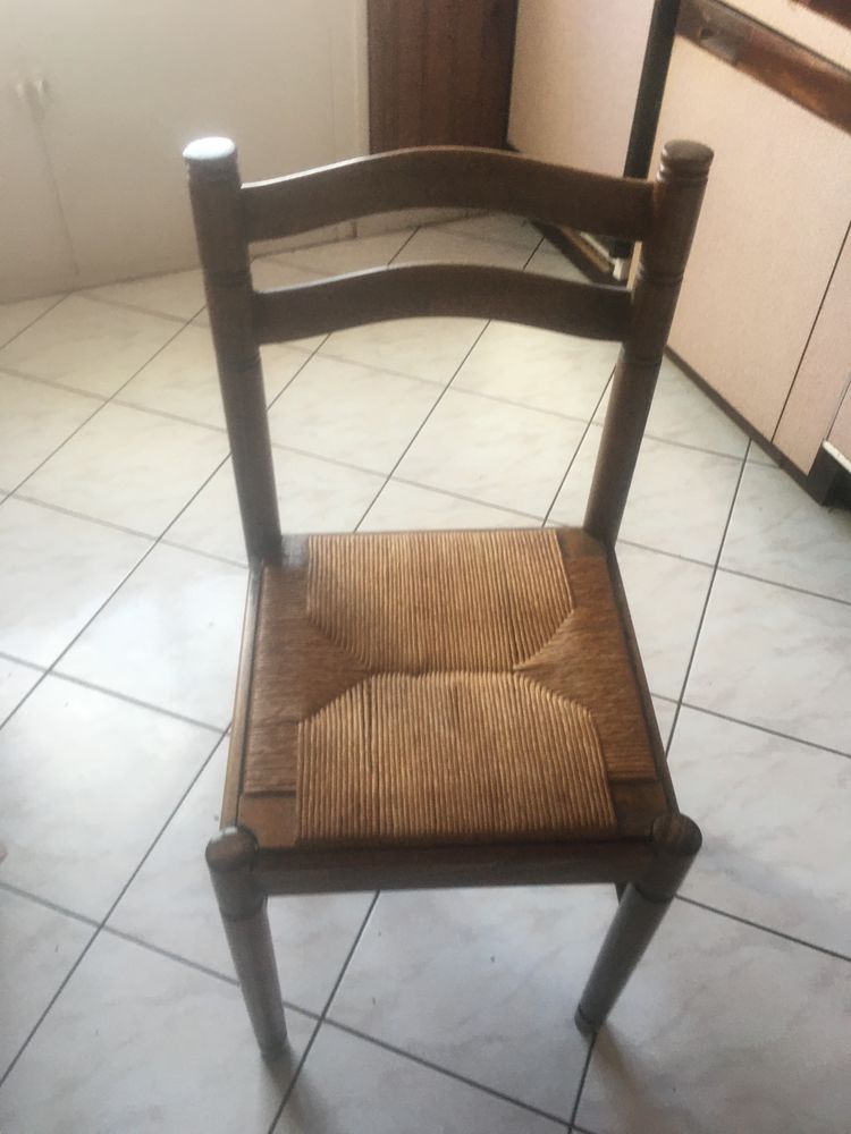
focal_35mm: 29
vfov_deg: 61.7
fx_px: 951
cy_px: 567
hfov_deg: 48.2
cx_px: 426
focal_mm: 4.15
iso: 50
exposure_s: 1/33
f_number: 2.2
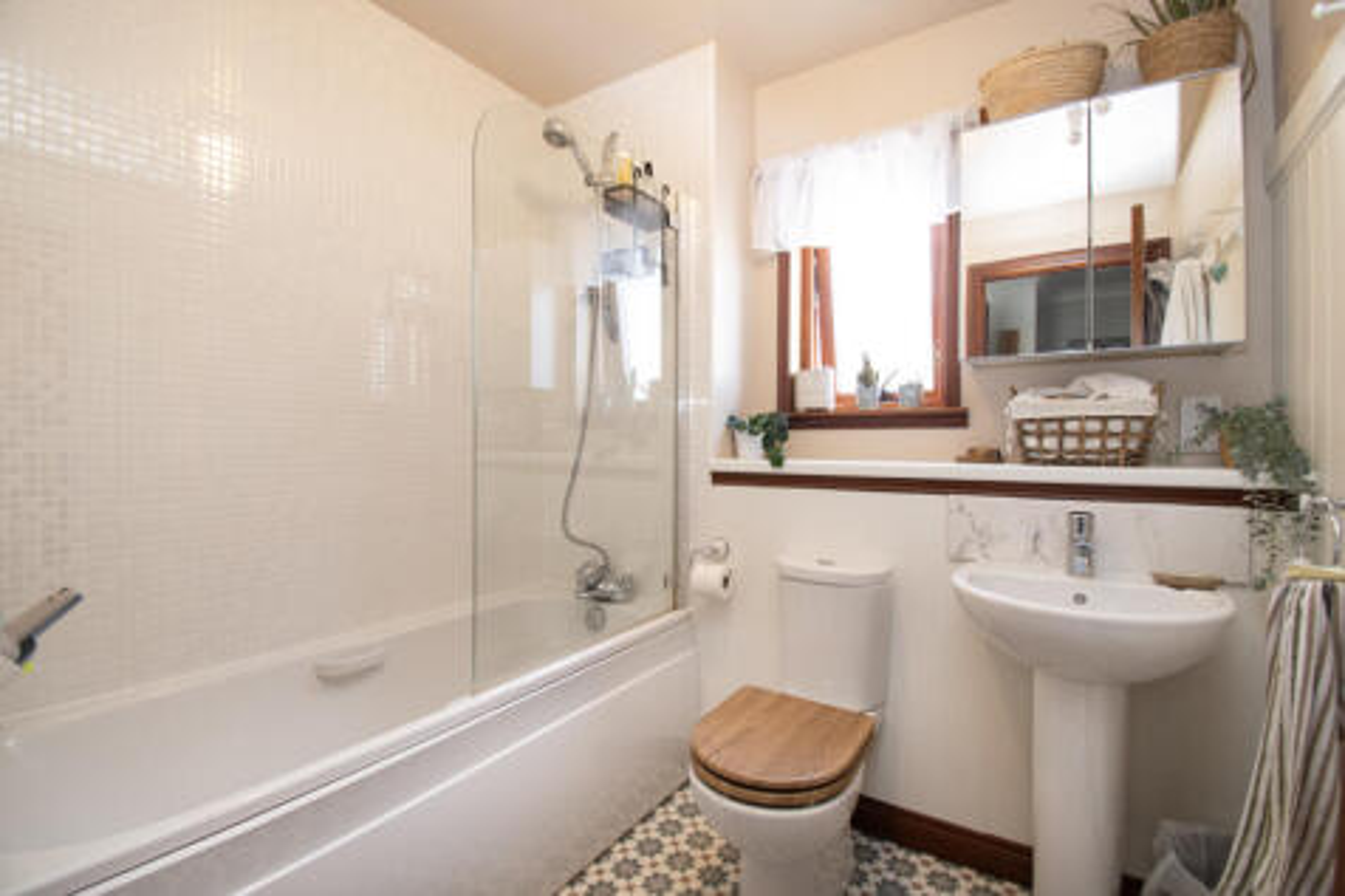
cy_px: 448
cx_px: 672
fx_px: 560
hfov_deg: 100.4
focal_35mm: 15
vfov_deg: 77.3
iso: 320
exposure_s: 1/10
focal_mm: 10
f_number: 8
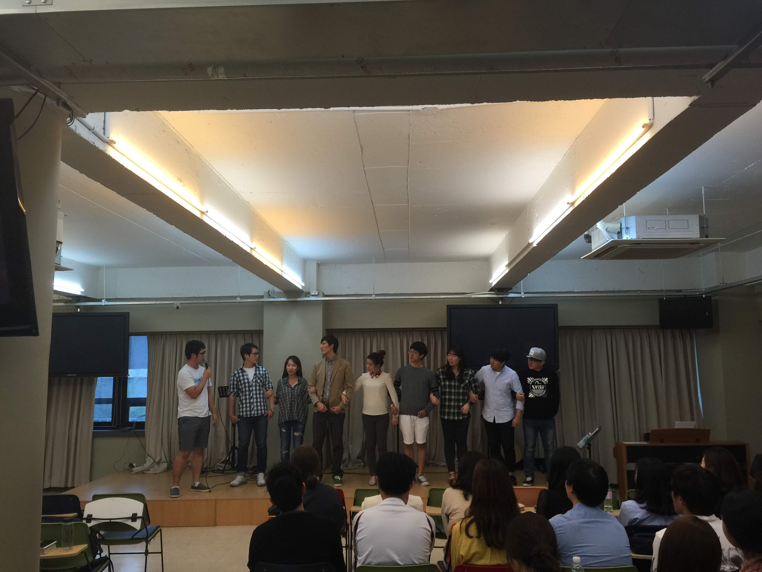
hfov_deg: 61.7
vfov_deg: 48.2
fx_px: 638
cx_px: 381
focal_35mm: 29
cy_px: 286
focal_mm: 4.15
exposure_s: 1/40
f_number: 2.2
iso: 32
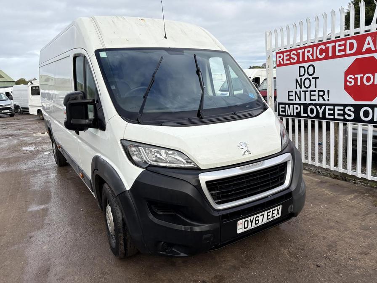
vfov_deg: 53.1
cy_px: 142
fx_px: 283
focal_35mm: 26
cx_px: 188
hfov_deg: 67.3
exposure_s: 1/1196
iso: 50
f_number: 1.6
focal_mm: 5.96
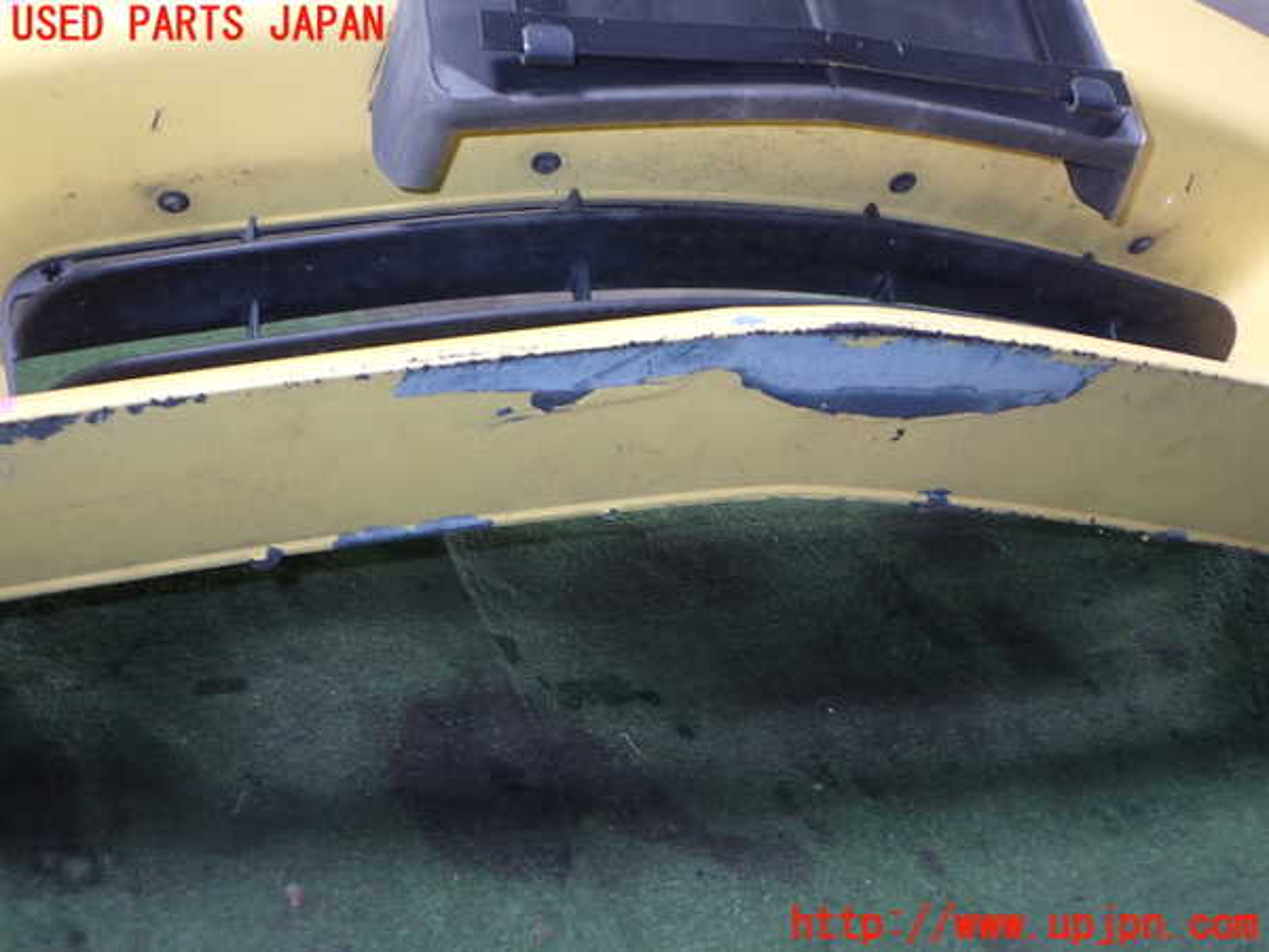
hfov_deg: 45.8
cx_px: 634
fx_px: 1503
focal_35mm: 41
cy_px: 476
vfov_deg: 35.1
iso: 200
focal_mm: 7.31
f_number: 2.8
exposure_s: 1/40
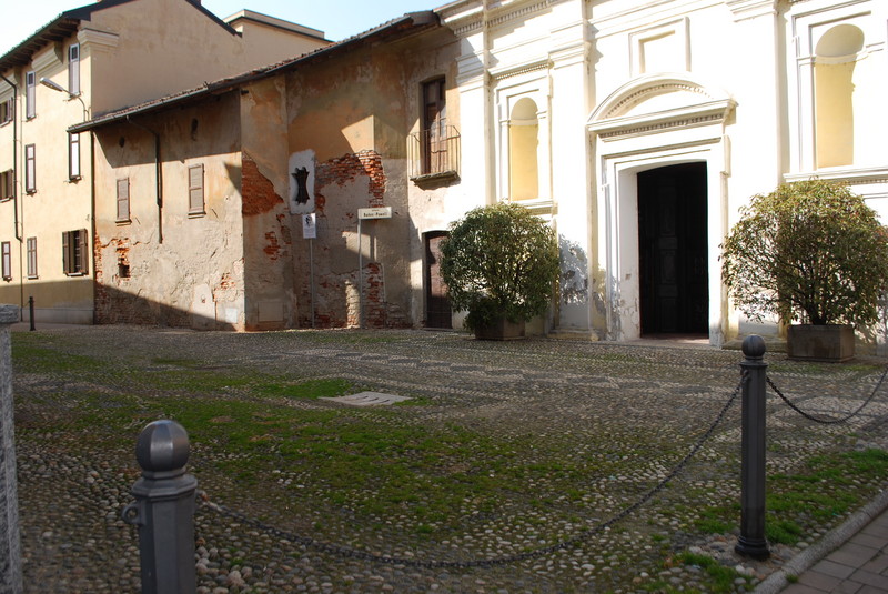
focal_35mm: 30
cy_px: 297
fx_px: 741
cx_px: 444
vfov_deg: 43.7
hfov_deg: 61.9
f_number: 5.6
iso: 100
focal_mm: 20
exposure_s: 1/200
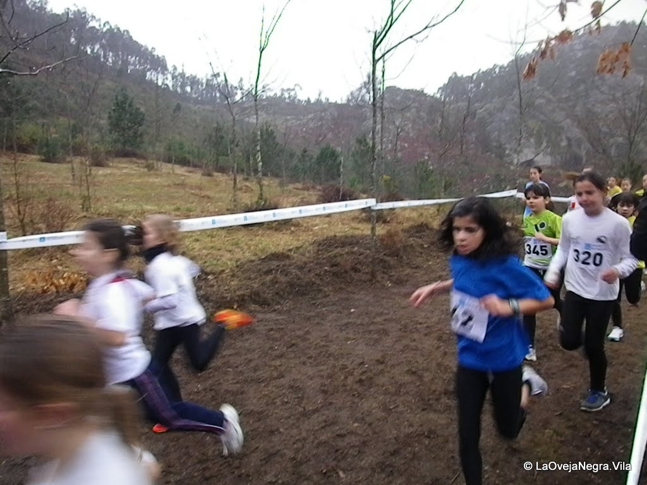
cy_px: 242
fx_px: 523
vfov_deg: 49.7
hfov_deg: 63.4
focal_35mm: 28
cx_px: 324
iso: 640
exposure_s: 1/60
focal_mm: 5
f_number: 8.3
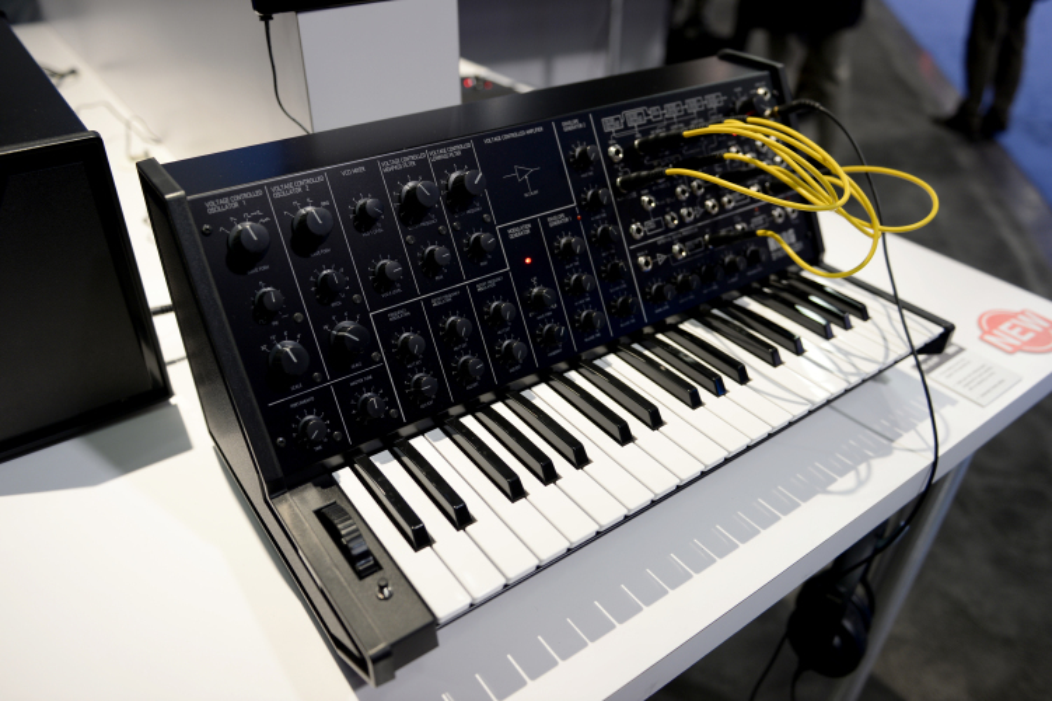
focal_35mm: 28
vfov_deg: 46.4
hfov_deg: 65.5
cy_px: 350
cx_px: 526
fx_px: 818
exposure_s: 1/200
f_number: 2.8
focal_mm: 28
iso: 400
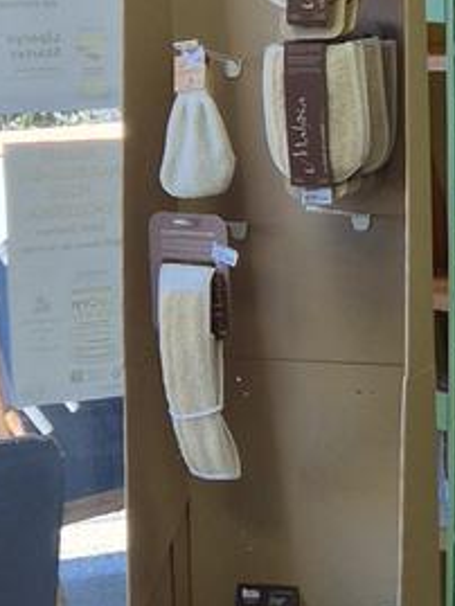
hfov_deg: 8.8
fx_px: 2872
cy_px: 358
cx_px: 739
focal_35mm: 164
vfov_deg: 12.0
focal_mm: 5.4
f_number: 1.8
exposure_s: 1/188
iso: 25
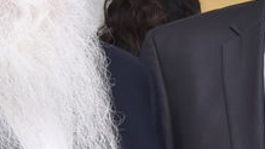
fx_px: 1784
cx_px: 514
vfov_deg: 4.8
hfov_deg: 8.1
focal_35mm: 254
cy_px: 186
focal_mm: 38
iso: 640
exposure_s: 1/125
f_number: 6.3
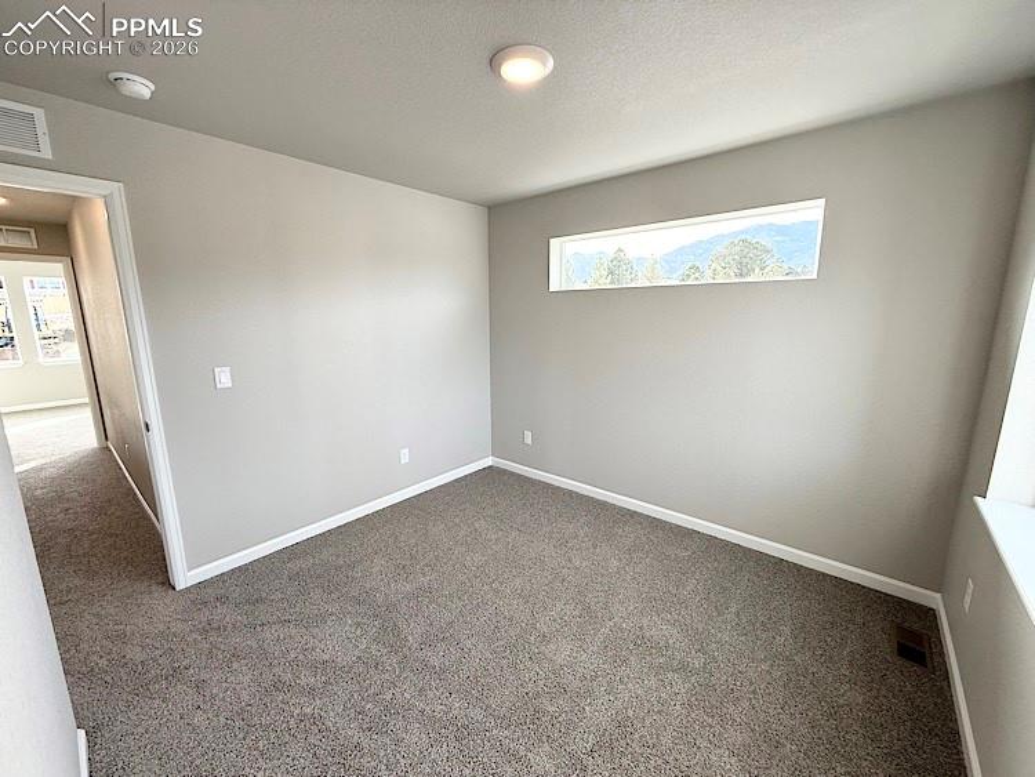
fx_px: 419
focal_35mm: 14
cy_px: 388
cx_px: 518
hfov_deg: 102.0
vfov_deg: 85.7
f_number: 2.2
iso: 64
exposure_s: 1/144
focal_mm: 2.22
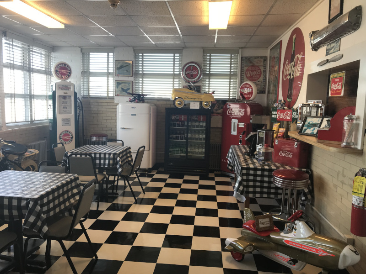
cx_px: 183
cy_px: 137
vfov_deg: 49.7
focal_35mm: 28
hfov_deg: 63.4
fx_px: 296
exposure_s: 1/40
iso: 25
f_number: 1.8
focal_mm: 3.99
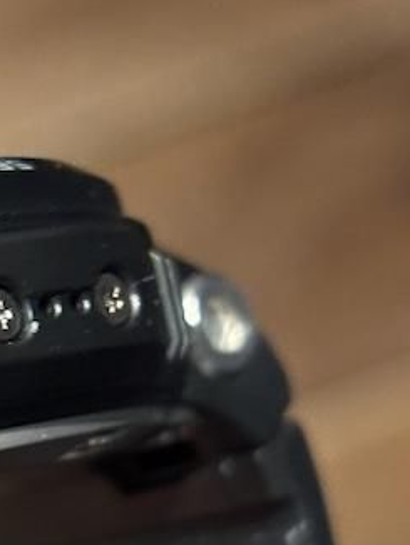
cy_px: 382
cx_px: -139
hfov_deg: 8.6
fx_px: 2681
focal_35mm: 170
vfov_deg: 11.6
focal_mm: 5.96
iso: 250
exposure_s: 1/40
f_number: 1.6
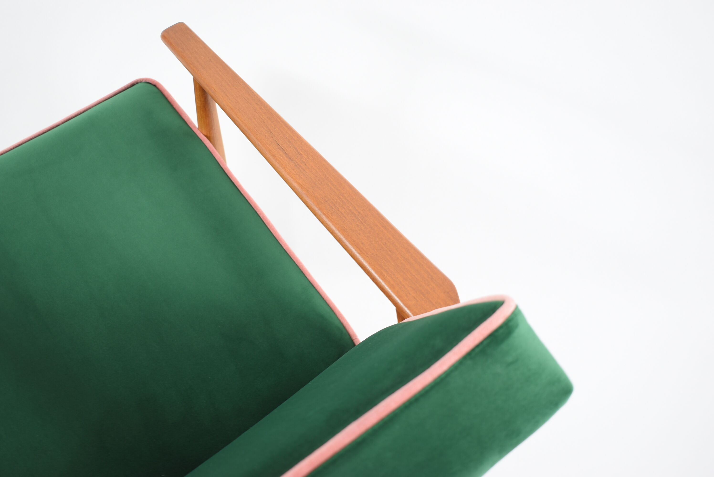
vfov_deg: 30.9
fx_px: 863
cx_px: 357
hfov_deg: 44.9
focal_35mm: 44
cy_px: 238
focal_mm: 29
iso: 100
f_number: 4.2
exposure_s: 1/8
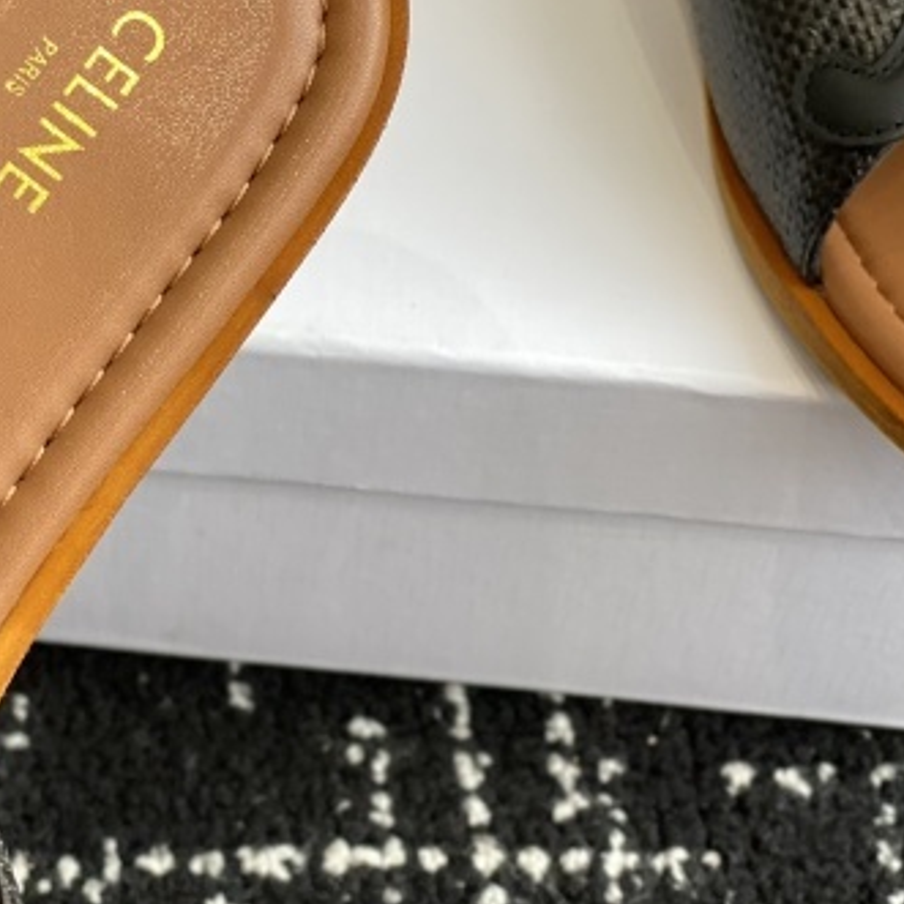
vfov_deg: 15.5
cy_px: 38
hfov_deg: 15.6
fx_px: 3280
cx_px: 183
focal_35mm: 111
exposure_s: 1/122
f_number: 2
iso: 40
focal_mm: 6
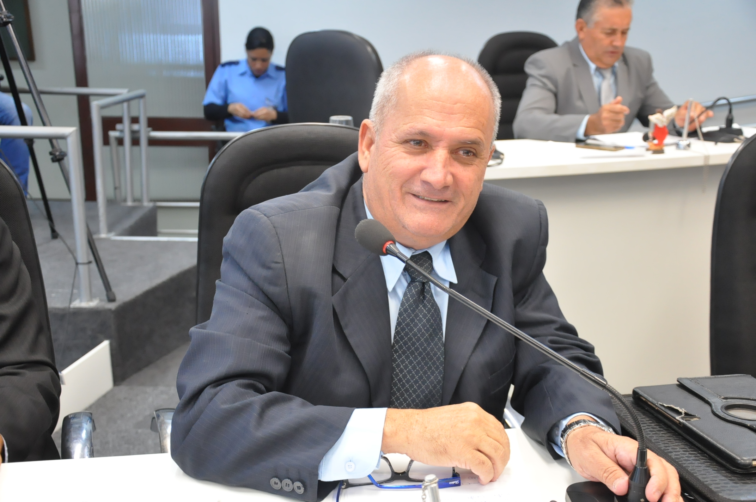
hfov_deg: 43.7
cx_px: 378
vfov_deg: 29.8
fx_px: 944
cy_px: 251
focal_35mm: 45
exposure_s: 1/100
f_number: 5
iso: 2000
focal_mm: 30
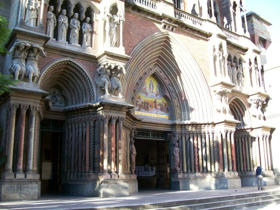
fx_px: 291
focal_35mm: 36
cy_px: 105
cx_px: 140
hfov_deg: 51.4
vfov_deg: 39.7
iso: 80
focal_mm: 6
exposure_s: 1/160
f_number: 2.7
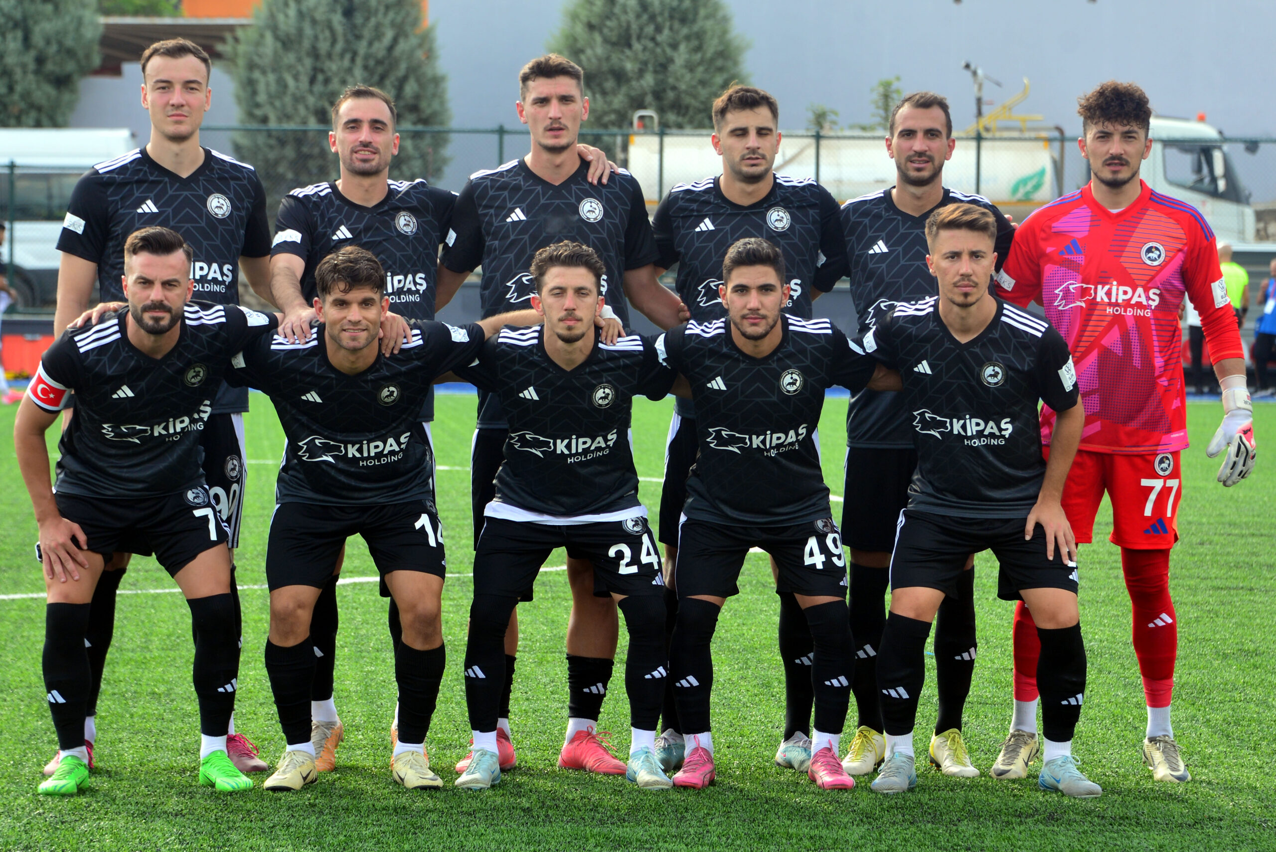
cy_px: 426
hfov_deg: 18.3
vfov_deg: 12.2
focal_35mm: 112
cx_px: 638
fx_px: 3971
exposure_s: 1/250
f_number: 5.6
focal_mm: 112
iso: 220
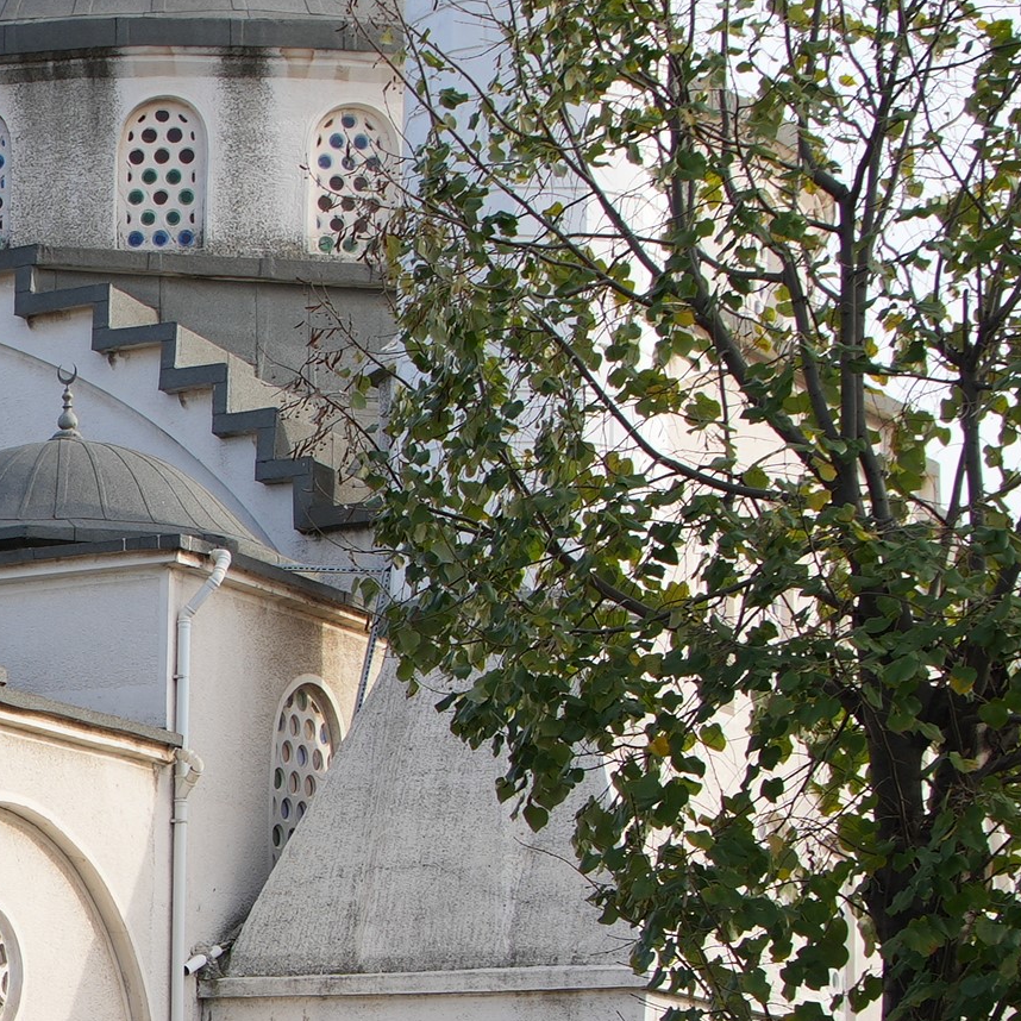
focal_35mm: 111
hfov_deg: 14.5
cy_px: 959
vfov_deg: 15.5
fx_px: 3704
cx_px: -556
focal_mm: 32
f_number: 4.5
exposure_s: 1/320
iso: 100
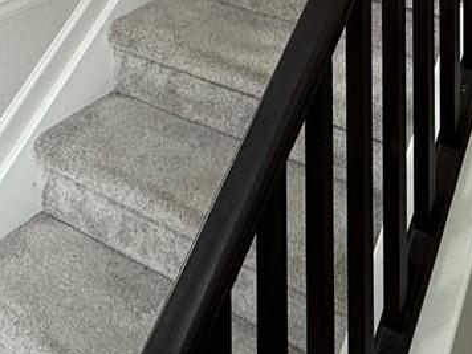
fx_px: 859
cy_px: -351
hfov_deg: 30.7
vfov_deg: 17.1
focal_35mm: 63
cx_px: 274
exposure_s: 1/99
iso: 125
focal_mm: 2.22
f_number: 2.2
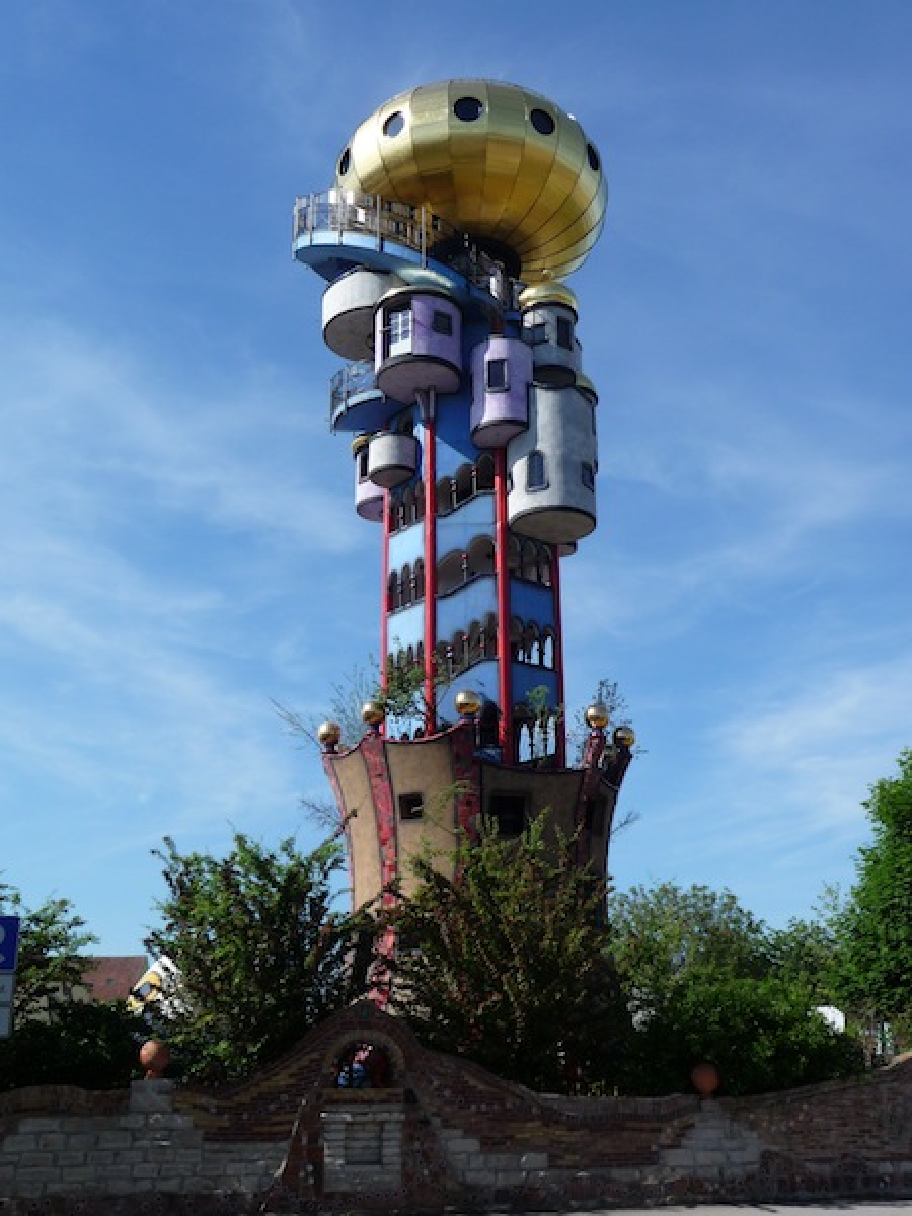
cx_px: 456
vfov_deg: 51.4
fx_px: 1265
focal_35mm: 36
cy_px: 608
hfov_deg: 39.7
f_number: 3.7
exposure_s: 1/800
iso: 100
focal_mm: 6
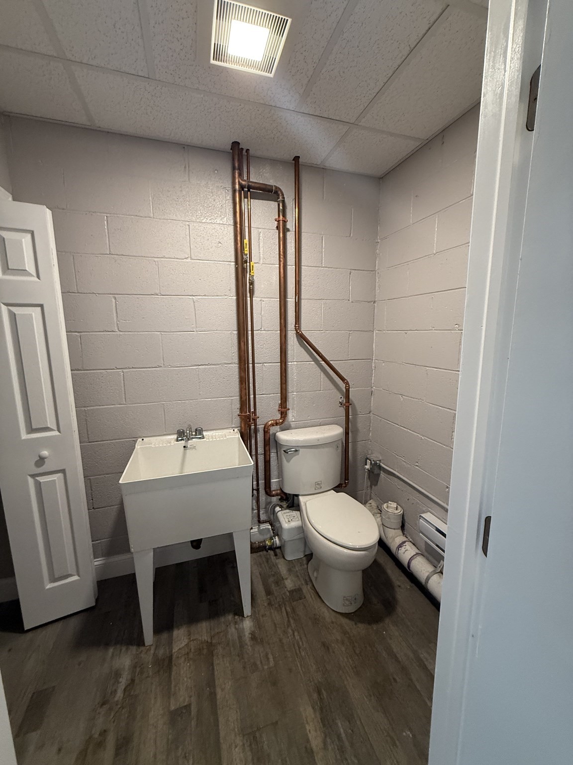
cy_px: 382
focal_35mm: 14
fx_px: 309
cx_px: 286
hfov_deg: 85.7
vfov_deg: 102.1
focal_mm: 2.22
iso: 250
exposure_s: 1/60
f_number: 2.2
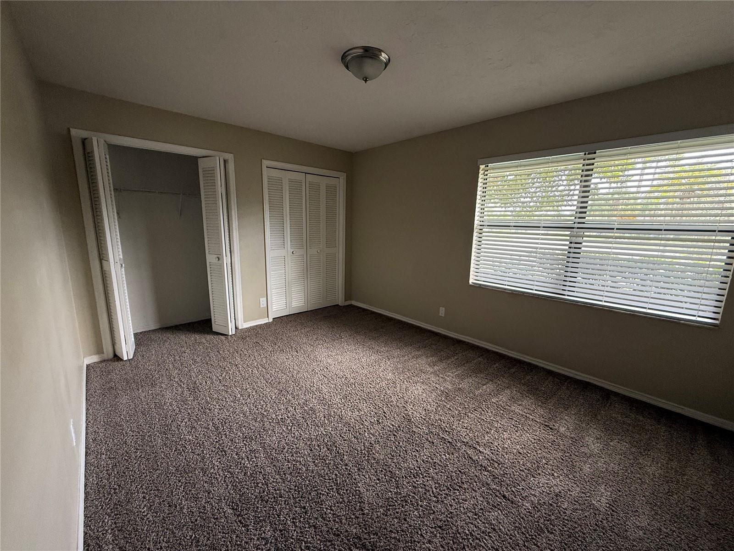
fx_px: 297
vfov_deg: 85.7
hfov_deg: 102.1
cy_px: 276
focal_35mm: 14
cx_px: 367
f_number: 2.2
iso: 200
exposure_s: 1/119
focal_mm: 2.22
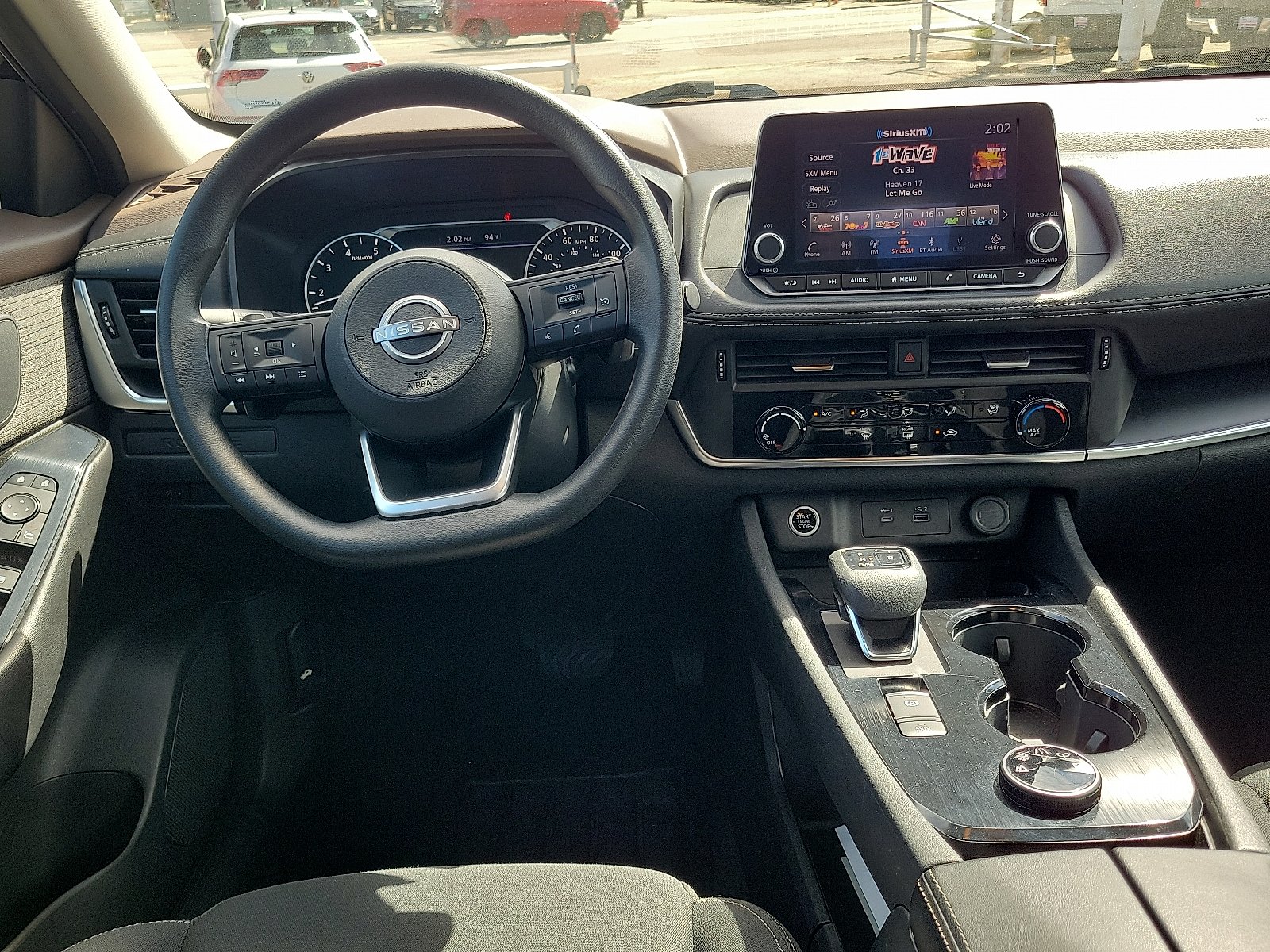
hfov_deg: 67.3
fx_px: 954
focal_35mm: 26
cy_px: 476
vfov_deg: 53.1
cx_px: 635
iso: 50
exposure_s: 1/149
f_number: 1.8
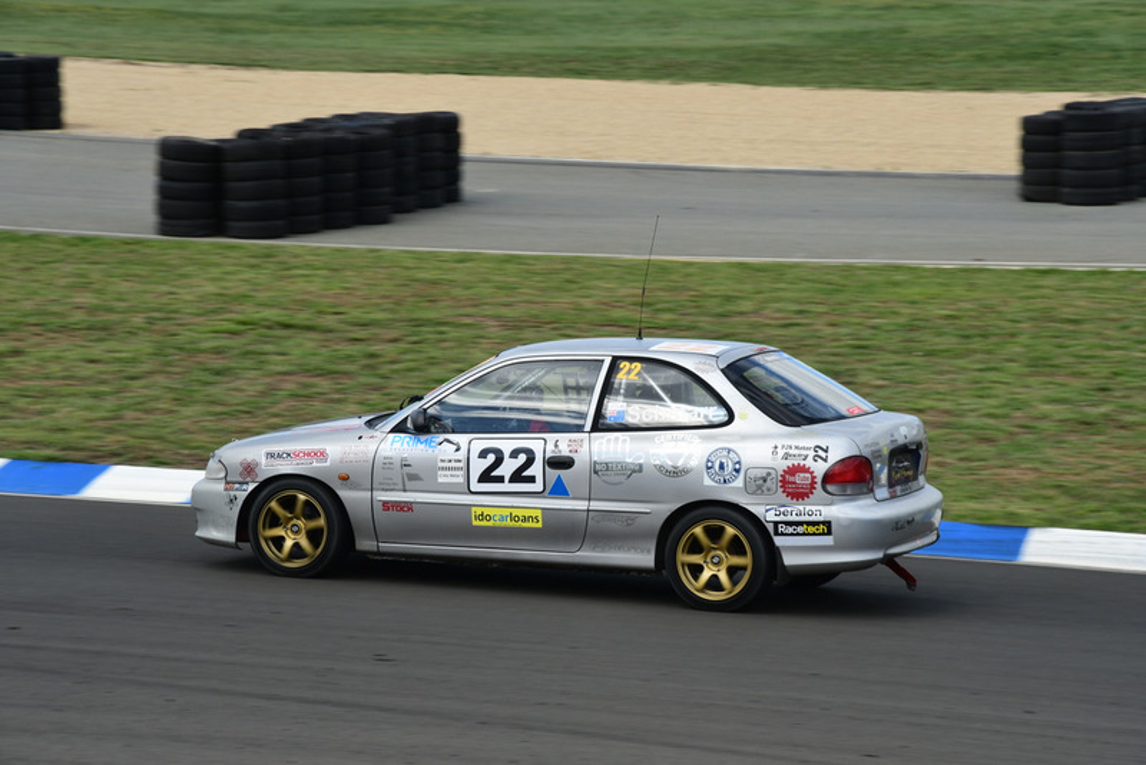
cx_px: 573
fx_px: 3821
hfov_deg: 17.1
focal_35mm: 120
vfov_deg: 11.4
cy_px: 382
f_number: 8
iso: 200
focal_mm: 80
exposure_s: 1/400
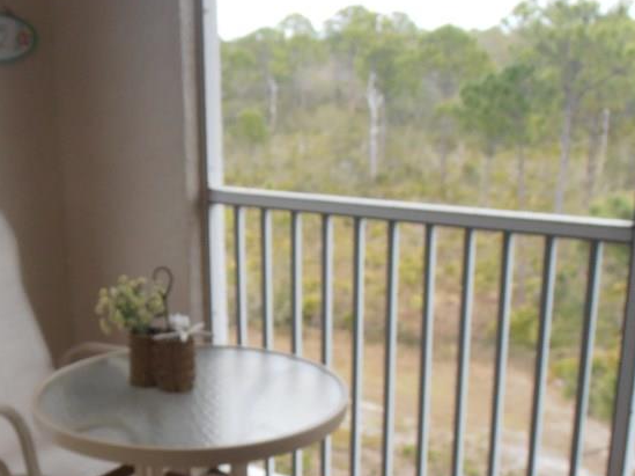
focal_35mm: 56
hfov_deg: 34.0
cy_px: 376
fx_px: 1027
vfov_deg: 25.6
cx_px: 200
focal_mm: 5.25
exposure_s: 1/125
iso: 80
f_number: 3.5
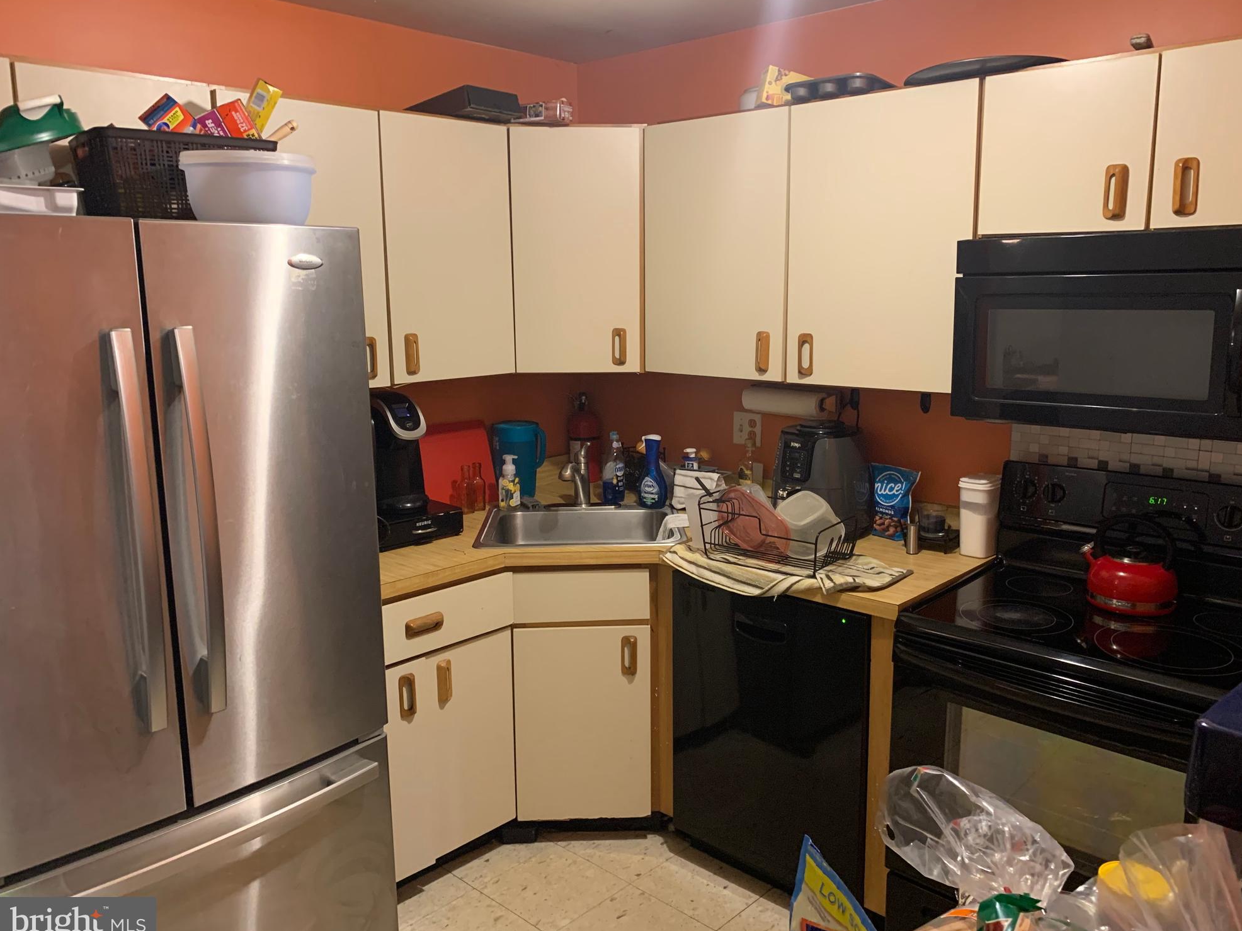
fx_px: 969
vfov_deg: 51.4
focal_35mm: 27
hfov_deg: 65.3
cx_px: 644
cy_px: 465
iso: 320
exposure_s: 1/30
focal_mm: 4.25
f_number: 1.8
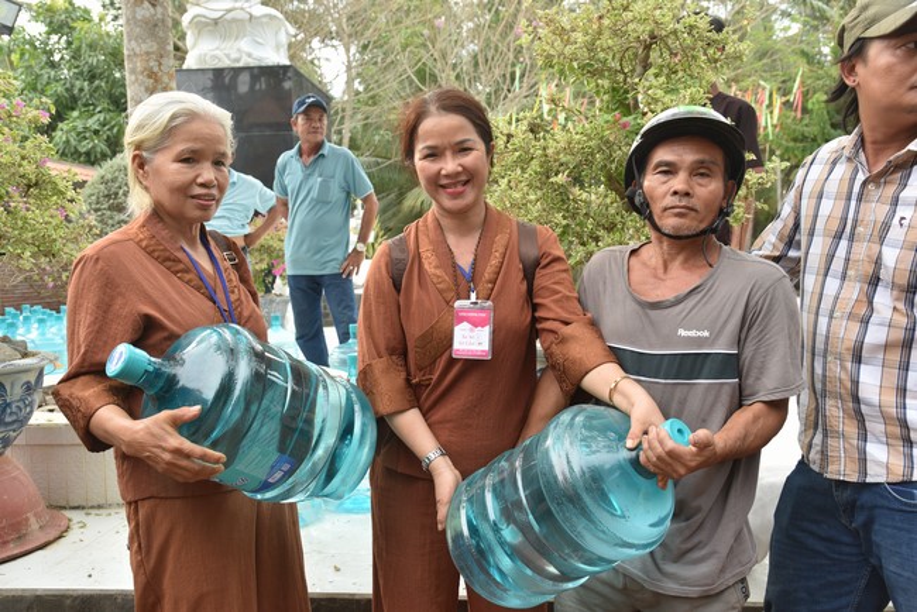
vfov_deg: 41.2
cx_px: 458
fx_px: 815
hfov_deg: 58.7
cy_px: 306
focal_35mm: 32
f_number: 6.3
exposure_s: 1/160
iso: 400
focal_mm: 32
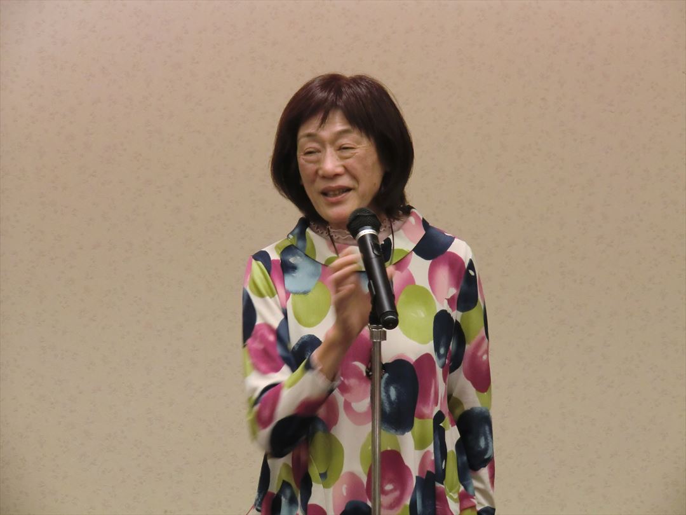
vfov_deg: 14.1
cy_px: 258
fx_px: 2081
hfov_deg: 18.7
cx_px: 343
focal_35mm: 105
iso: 400
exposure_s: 1/25
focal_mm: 18.8
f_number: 5
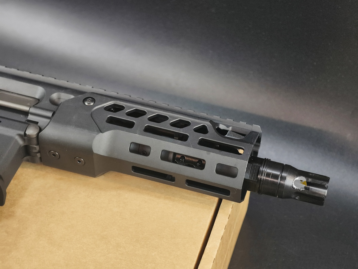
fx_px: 880
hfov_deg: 23.0
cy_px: 134
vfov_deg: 17.4
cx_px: 179
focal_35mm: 85
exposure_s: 1/20
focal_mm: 22.48
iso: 742
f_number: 2.67
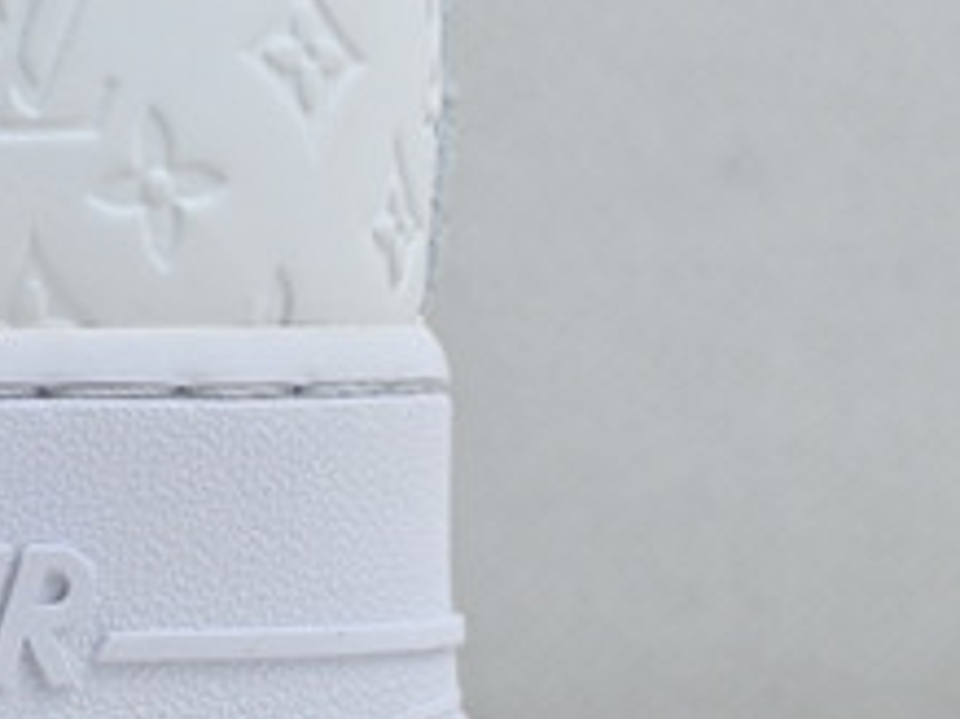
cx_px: -1556
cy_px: -70
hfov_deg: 7.6
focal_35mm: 237
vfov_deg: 6.2
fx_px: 6569
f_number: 4.8
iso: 100
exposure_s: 1/100
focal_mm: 30
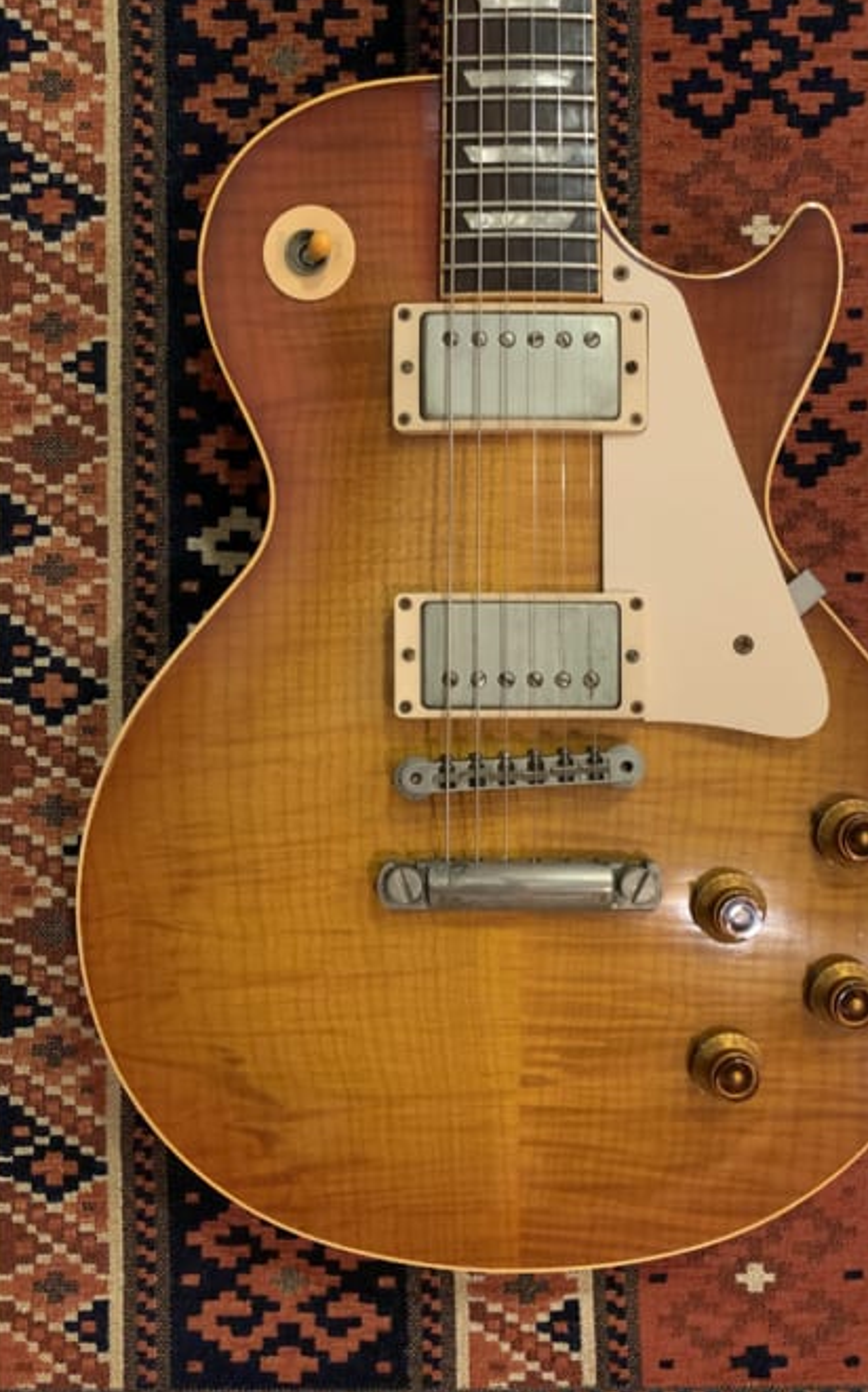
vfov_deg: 66.5
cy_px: 698
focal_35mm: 28
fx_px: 1061
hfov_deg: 44.4
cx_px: 490
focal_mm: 4.25
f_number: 1.8
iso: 500
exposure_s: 1/25
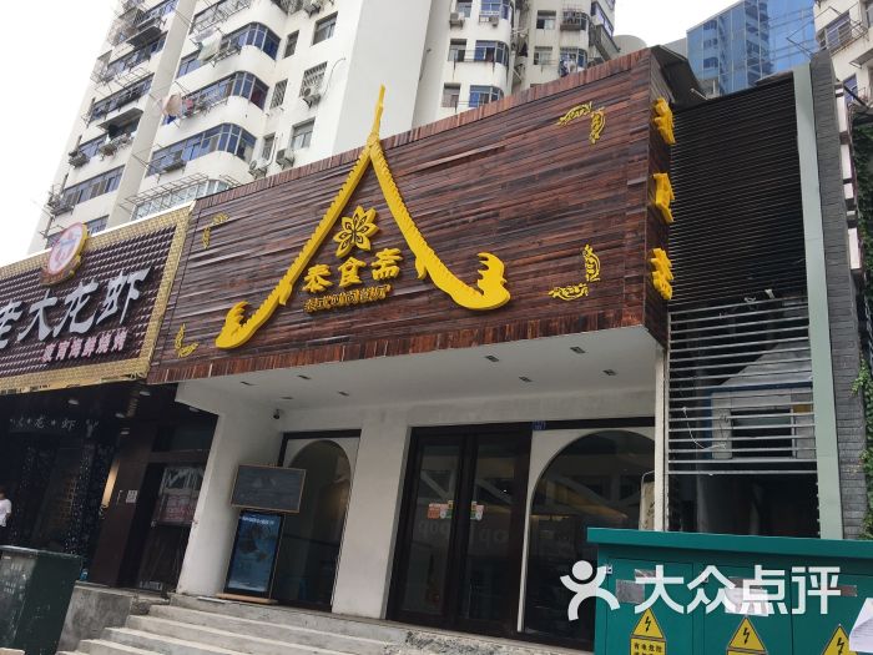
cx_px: 436
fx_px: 731
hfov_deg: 61.7
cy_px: 328
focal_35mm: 29
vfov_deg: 48.2
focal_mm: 4.15
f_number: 2.2
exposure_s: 1/503
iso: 25
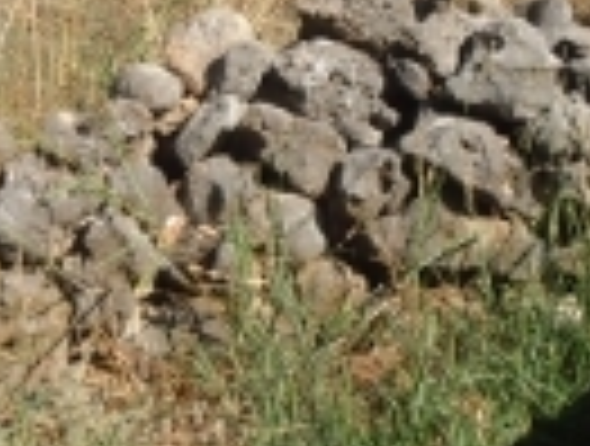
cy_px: -95
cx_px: 396
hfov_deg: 14.3
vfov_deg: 10.7
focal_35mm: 137
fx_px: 2341
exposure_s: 1/800
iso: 100
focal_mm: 5.4
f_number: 3.5
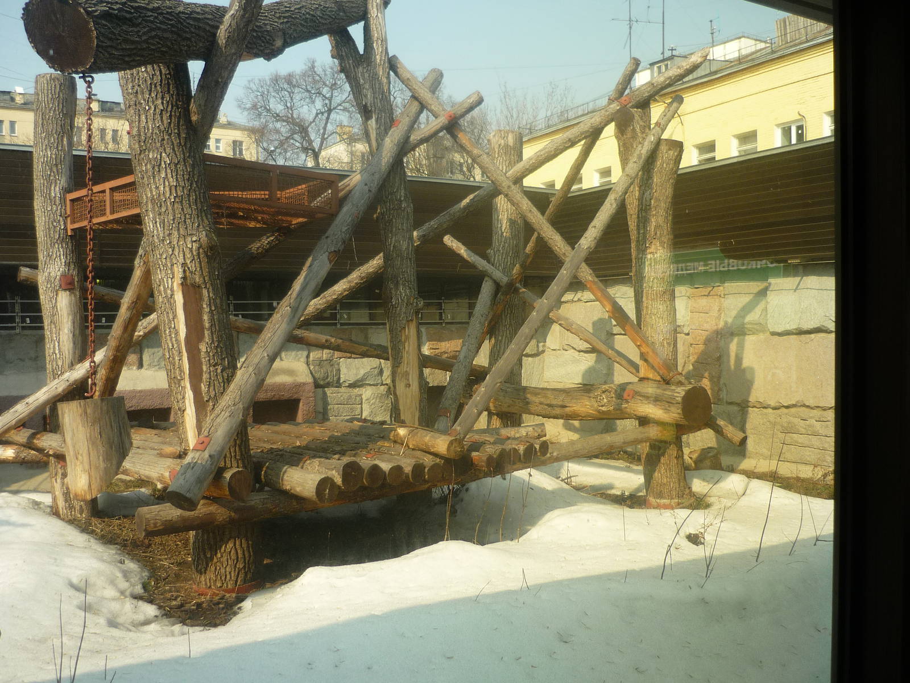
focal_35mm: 33
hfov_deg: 55.4
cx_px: 455
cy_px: 342
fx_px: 868
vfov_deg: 42.9
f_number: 2.8
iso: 100
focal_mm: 5.5
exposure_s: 1/640
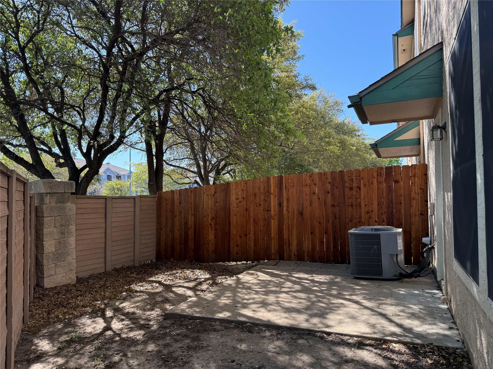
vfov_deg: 56.8
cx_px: 246
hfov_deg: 71.6
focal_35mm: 24
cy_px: 184
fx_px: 342
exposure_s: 1/1075
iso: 100
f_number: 1.78
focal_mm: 6.76
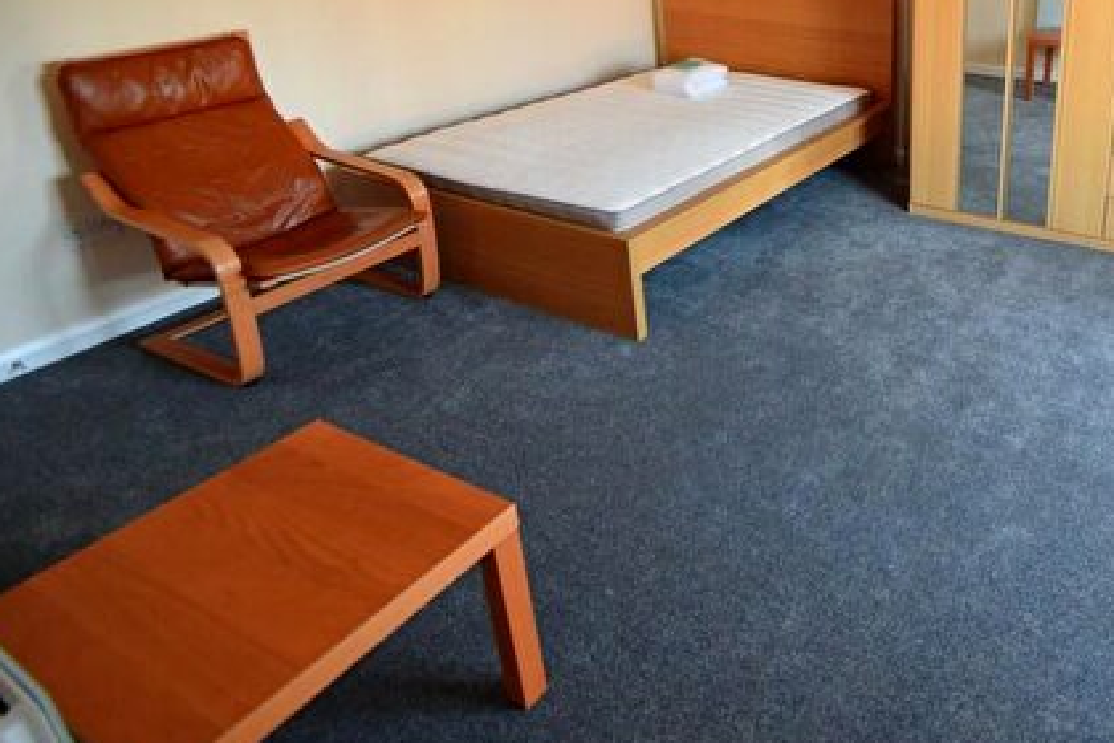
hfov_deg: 64.6
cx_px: 904
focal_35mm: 25
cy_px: 171
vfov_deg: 48.9
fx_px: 774
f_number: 4
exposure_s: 1/60
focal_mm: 10
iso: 800
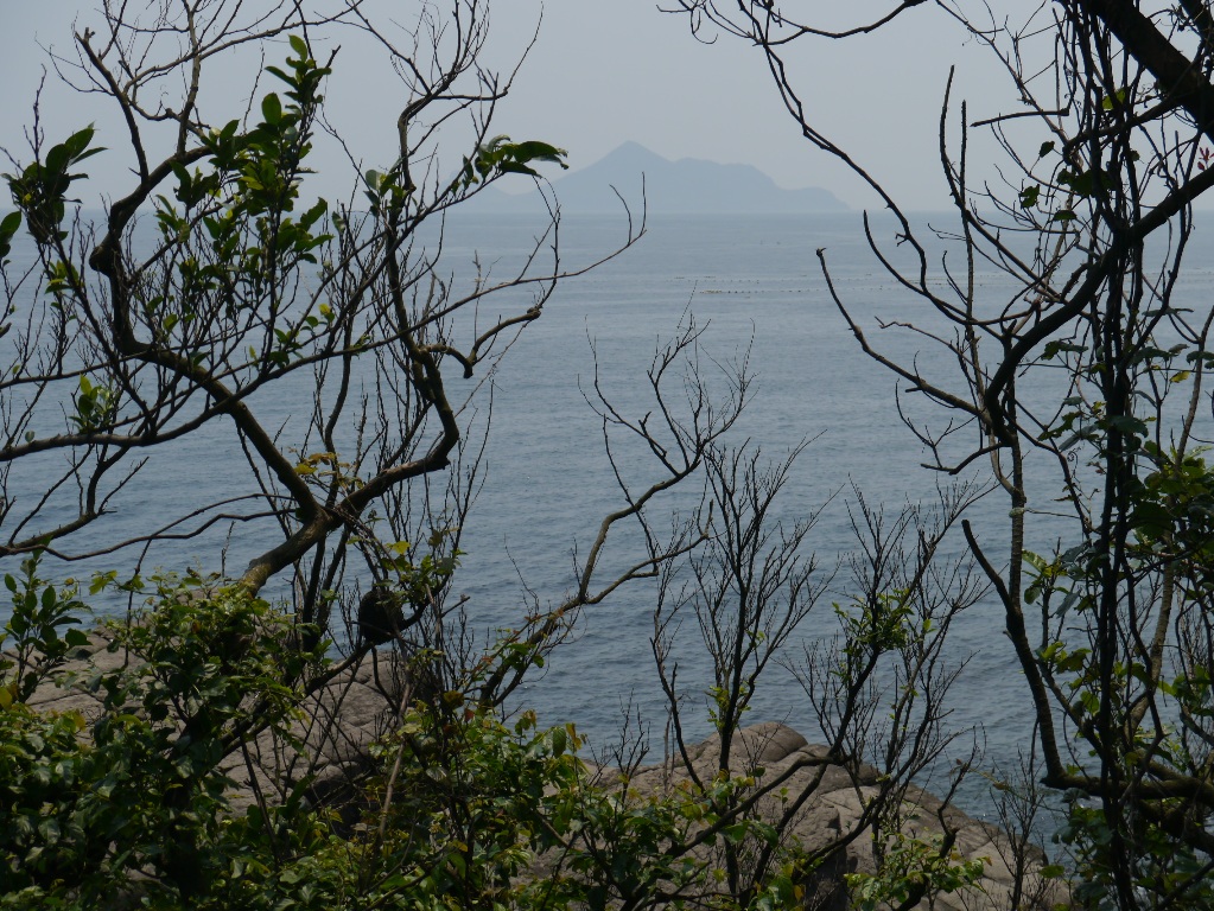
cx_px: 607
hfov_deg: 25.0
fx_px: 2736
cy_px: 456
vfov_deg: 18.9
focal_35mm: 78
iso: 160
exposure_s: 1/320
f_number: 8
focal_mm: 39
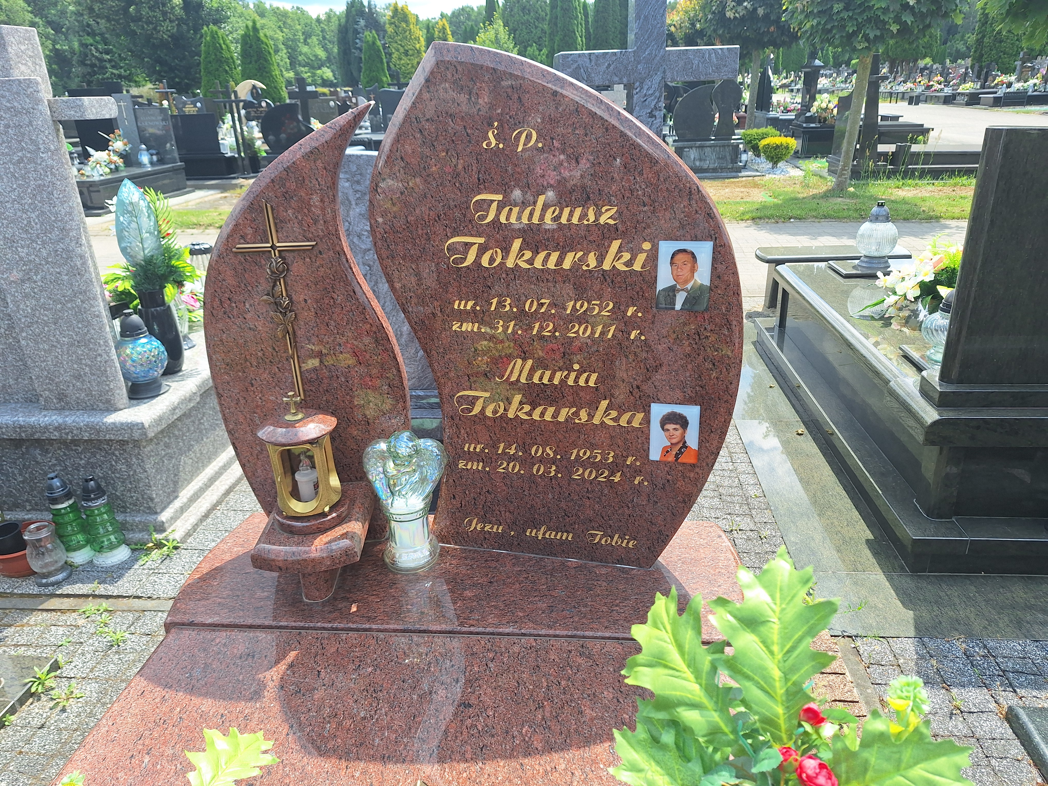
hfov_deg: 73.9
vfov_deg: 58.9
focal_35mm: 23
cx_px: 524
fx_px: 696
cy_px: 393
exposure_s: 1/1065
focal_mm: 5.54
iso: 40
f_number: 1.8
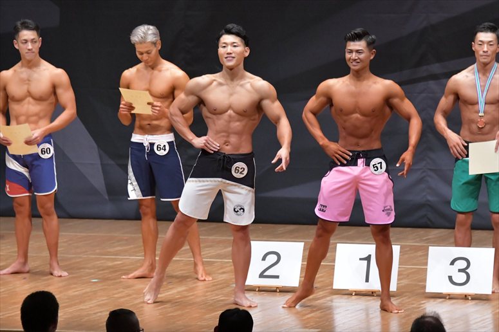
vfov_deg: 5.4
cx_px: 250
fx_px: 3533
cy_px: 166
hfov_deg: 8.1
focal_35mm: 255
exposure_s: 1/400
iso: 8000
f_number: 5.6
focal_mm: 170
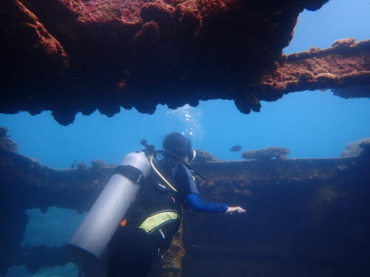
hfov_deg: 69.4
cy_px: 138
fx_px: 267
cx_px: 185
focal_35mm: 25
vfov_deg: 54.9
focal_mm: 4.5
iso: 100
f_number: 2.8
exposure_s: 1/200
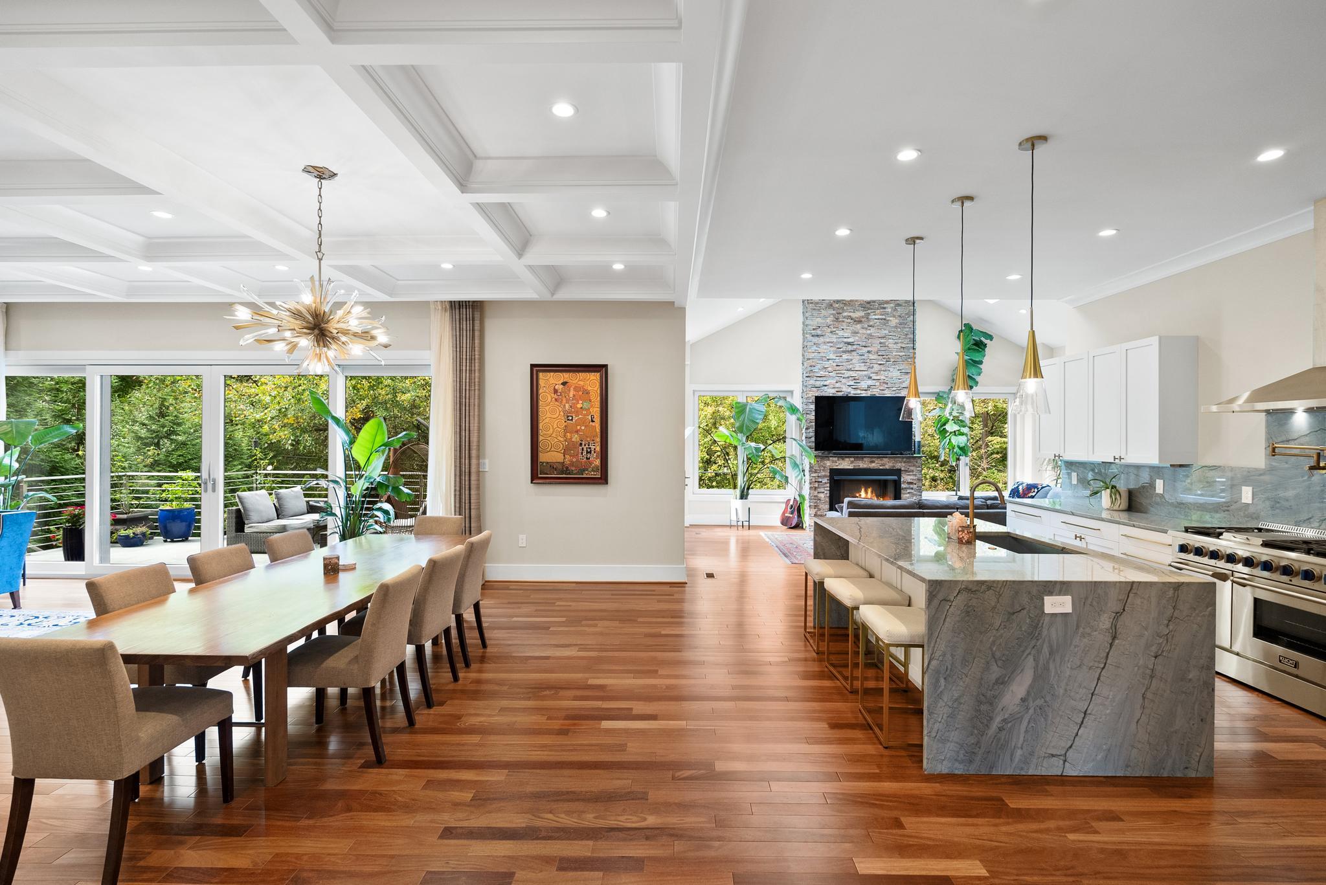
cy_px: 442
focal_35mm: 16
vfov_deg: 73.8
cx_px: 663
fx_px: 590
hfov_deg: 96.7
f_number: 4
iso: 800
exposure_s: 1/25
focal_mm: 16
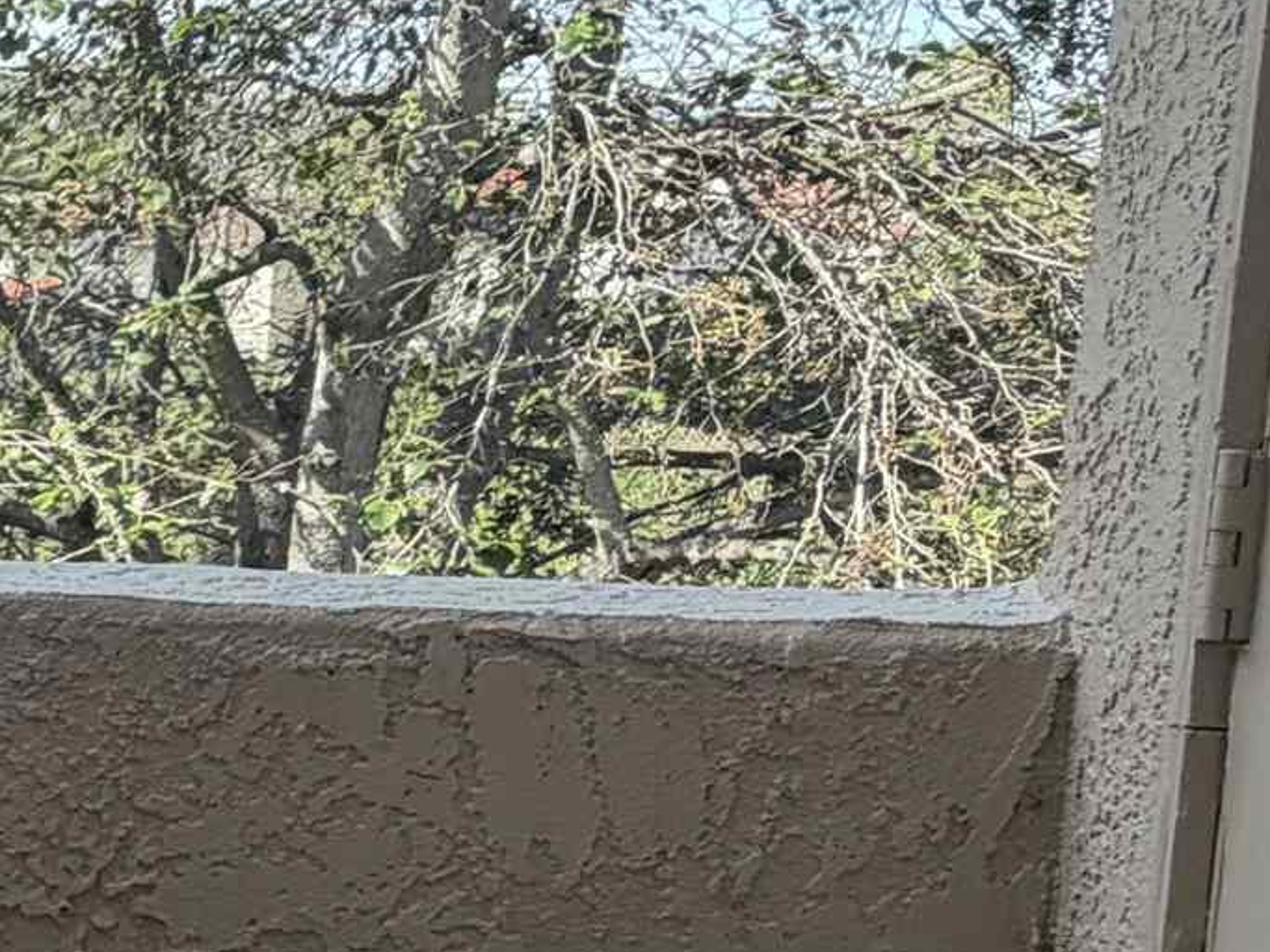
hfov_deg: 22.2
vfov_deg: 23.2
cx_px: -863
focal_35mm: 63
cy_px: 606
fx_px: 2311
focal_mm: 2.22
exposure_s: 1/502
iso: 64
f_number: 2.2
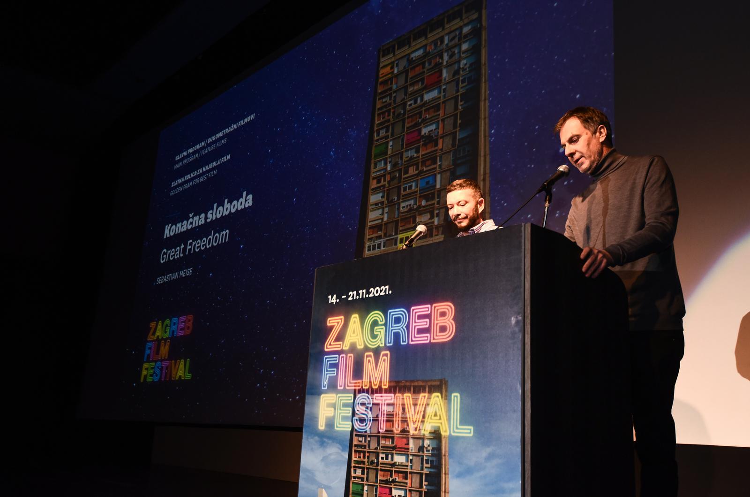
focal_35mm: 35
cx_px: 375
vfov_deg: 37.7
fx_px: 728
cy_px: 248
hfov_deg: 54.5
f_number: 4
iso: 2000
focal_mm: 35
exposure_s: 1/100
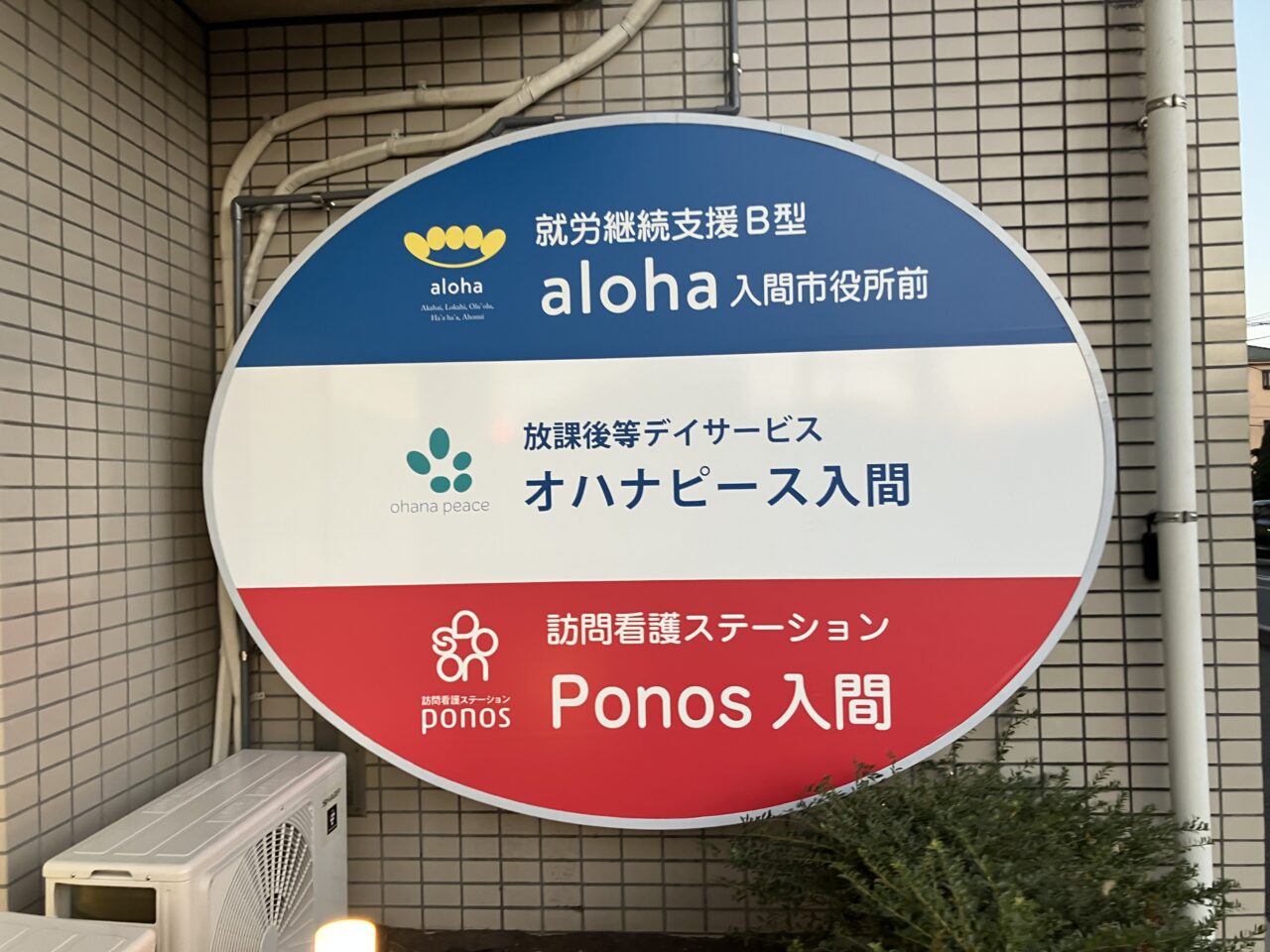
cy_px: 476
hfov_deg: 63.4
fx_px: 1027
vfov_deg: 49.7
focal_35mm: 28
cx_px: 635
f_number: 1.8
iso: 50
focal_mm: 3.99
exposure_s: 1/50
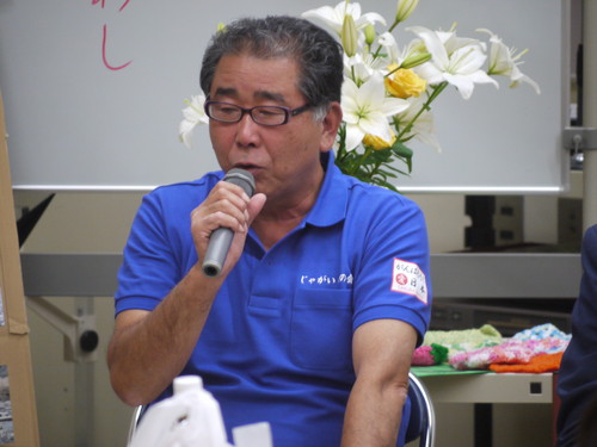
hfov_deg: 5.2
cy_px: 224
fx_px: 6519
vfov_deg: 3.9
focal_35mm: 378
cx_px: 298
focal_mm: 189
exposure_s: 1/25
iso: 800
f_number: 5.6
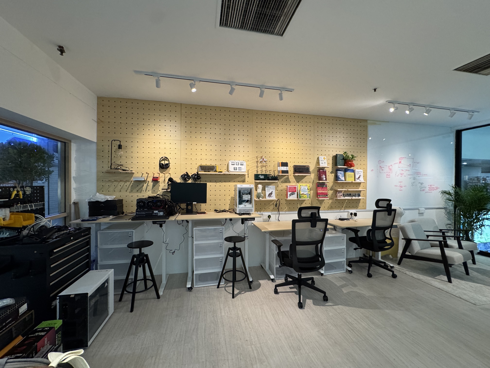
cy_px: 184
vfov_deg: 85.7
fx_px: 198
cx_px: 245
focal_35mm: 14
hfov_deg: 102.1
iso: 250
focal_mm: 2.22
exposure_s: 1/100
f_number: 2.2
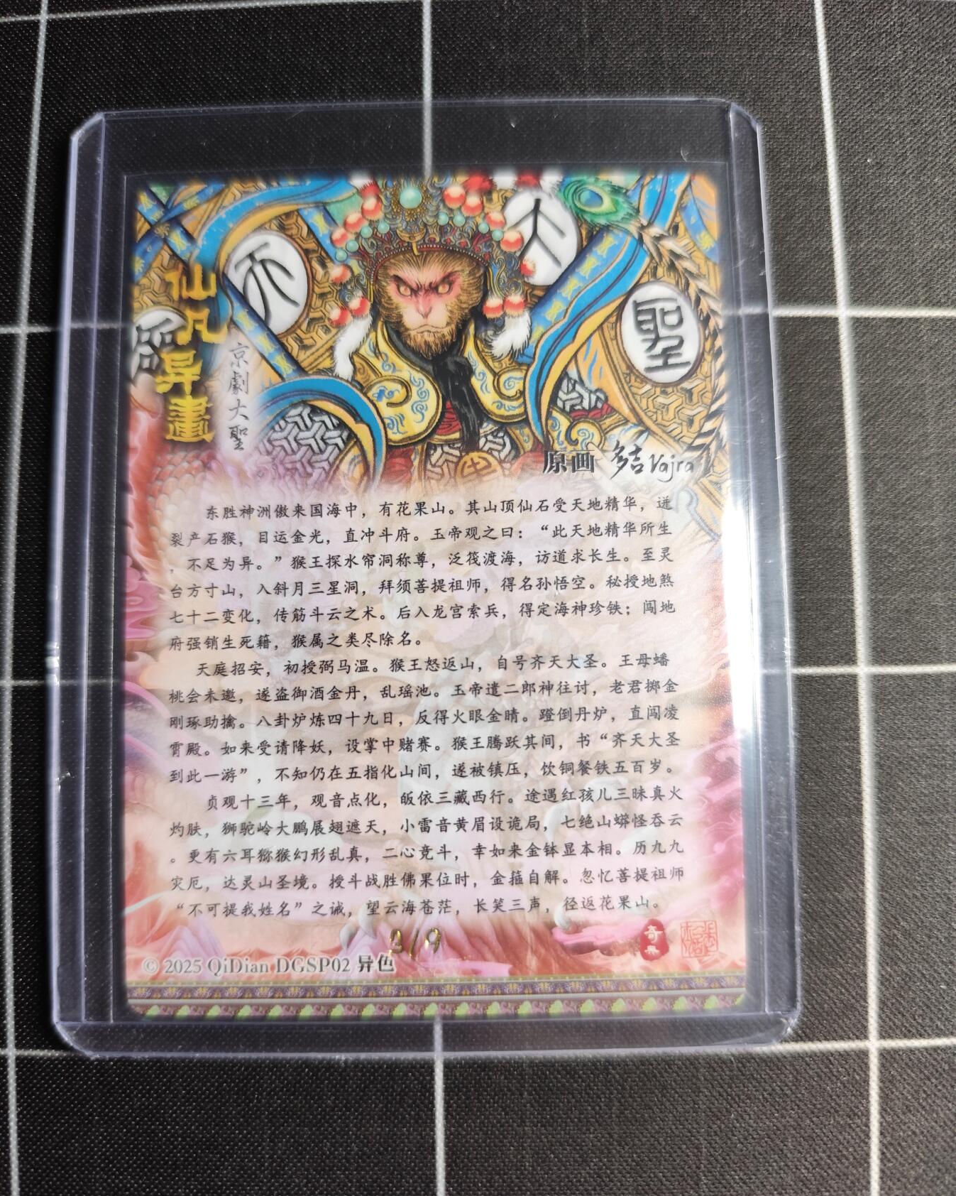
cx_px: 478
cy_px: 627
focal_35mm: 24
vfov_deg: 70.2
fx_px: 849
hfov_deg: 58.8
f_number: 1.65
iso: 640
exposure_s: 1/100
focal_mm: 6.14
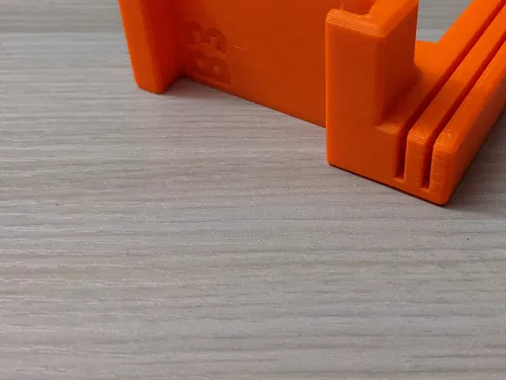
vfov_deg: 31.4
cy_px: 79
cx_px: 339
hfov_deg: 41.5
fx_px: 658
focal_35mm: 45
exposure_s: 1/47.5
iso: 1159
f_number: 1.73
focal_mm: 4.38
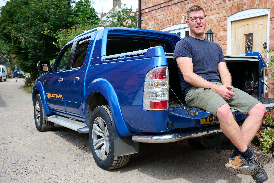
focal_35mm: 40
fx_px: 302
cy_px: 91
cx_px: 181
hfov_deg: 48.1
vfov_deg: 33.7
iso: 125
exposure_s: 1/250
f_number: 5.6
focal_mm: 29.5
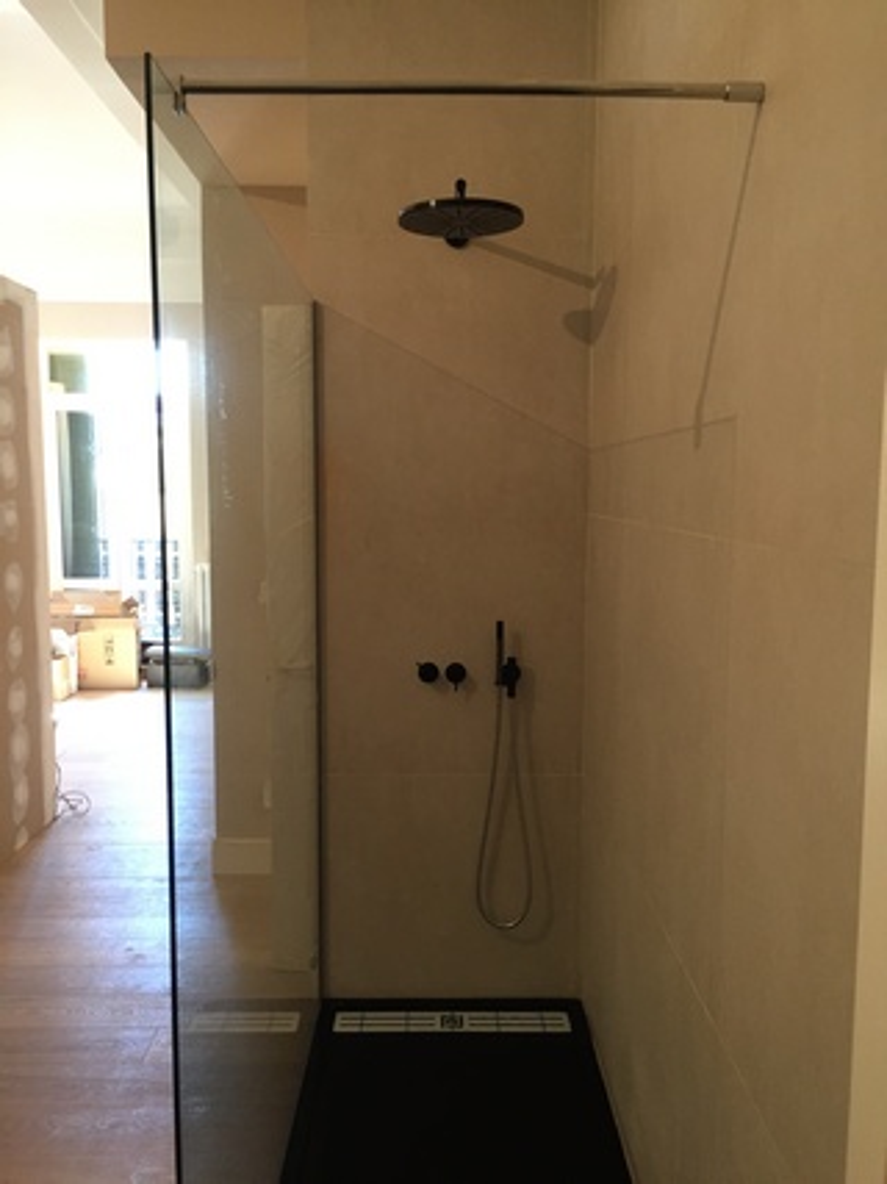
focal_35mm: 29
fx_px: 991
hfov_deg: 48.2
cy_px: 592
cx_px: 444
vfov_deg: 61.7
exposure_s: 1/33
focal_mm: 4.15
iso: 160
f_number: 2.2
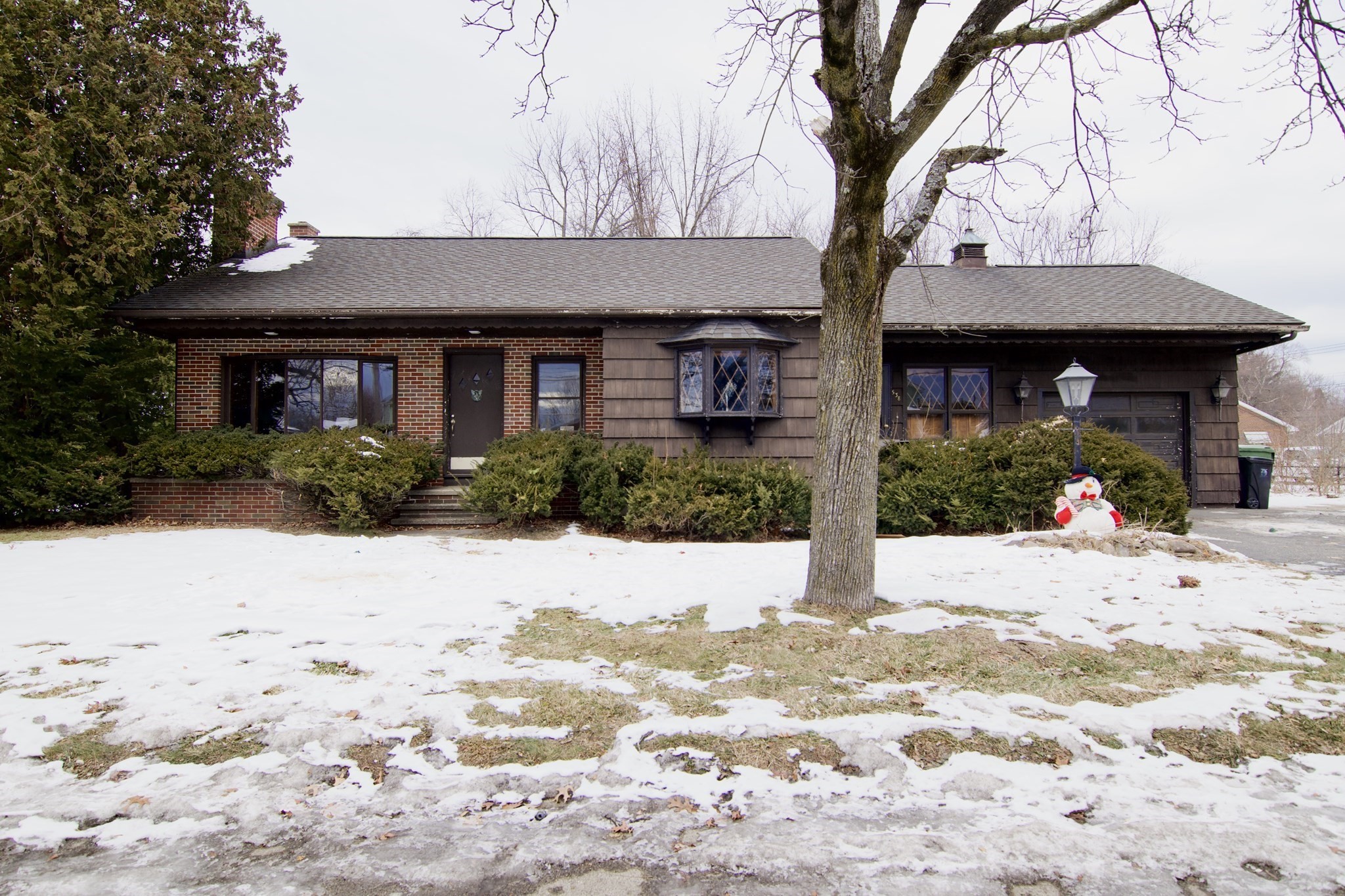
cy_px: 448
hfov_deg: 85.4
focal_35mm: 20
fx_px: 728
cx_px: 672
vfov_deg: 63.2
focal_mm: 13
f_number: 7.1
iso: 320
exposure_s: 1/200
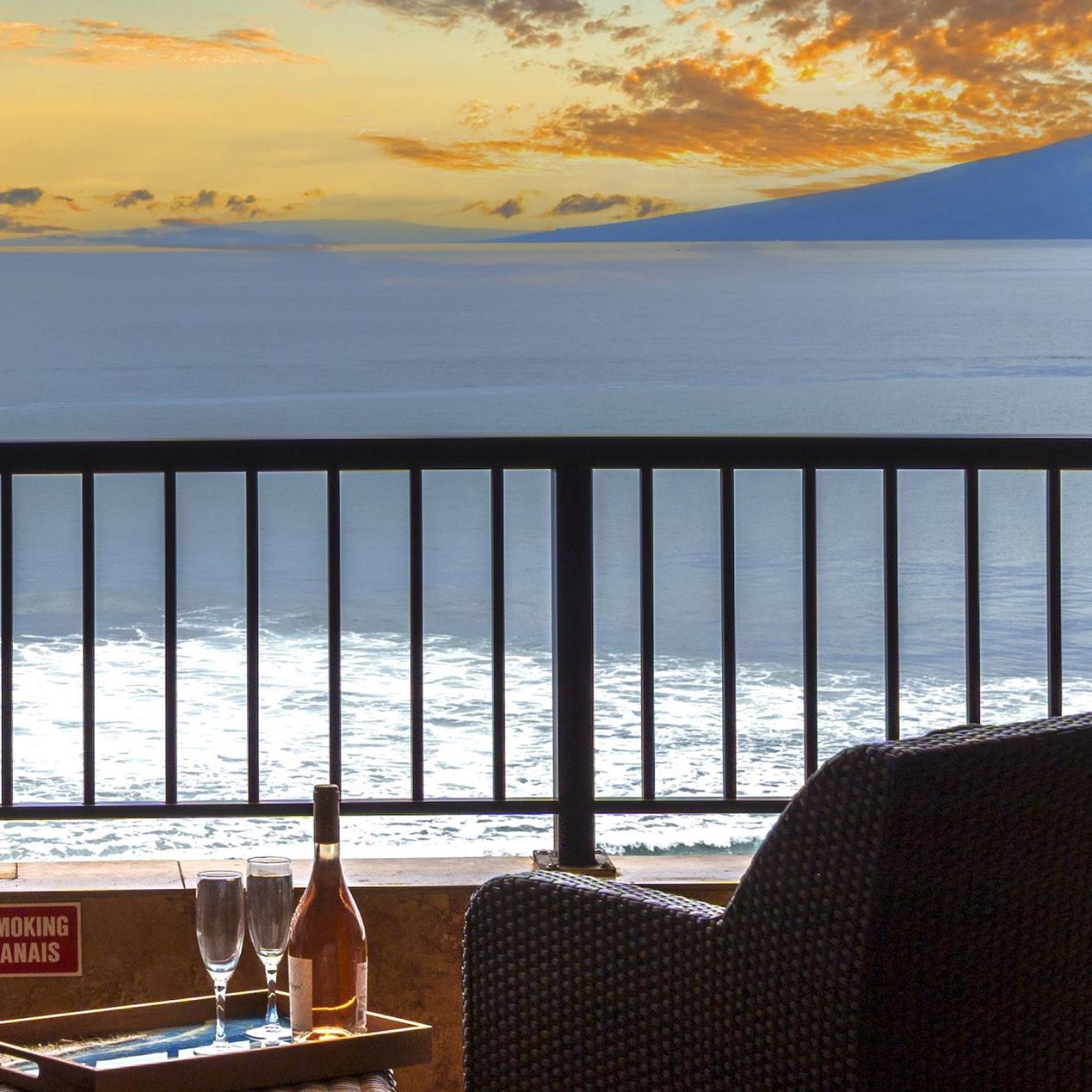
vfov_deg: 16.2
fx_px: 3819
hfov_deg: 16.0
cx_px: 42
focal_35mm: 107
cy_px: 230
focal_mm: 35
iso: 100
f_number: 8
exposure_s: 1/400
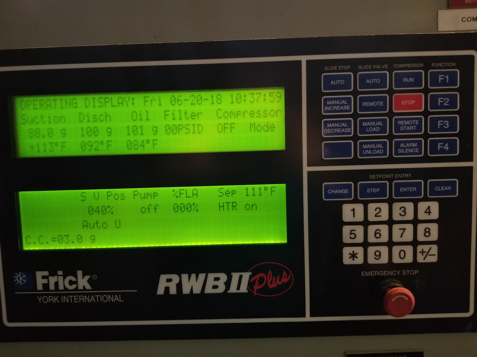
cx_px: 238
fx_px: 358
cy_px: 178
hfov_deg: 67.3
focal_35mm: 26
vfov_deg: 53.1
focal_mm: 4.25
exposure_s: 1/10
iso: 400
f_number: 1.7
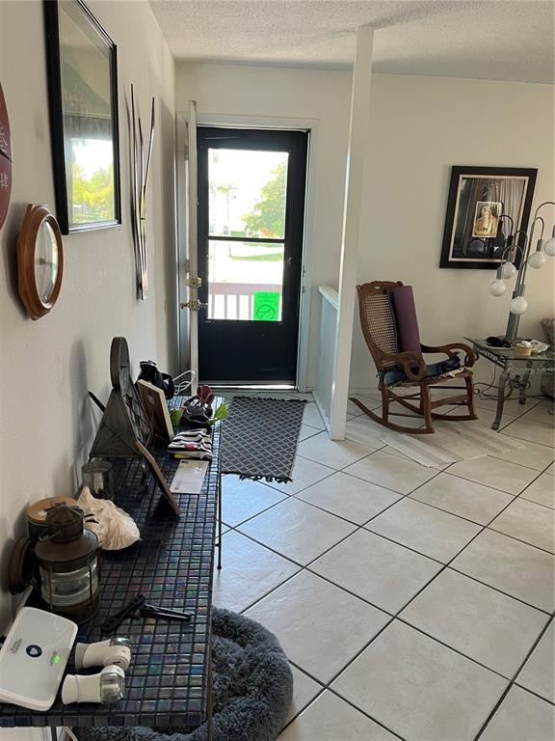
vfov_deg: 67.3
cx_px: 278
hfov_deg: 53.1
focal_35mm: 26
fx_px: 556
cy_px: 370
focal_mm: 5.1
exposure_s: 1/60
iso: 80
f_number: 1.6
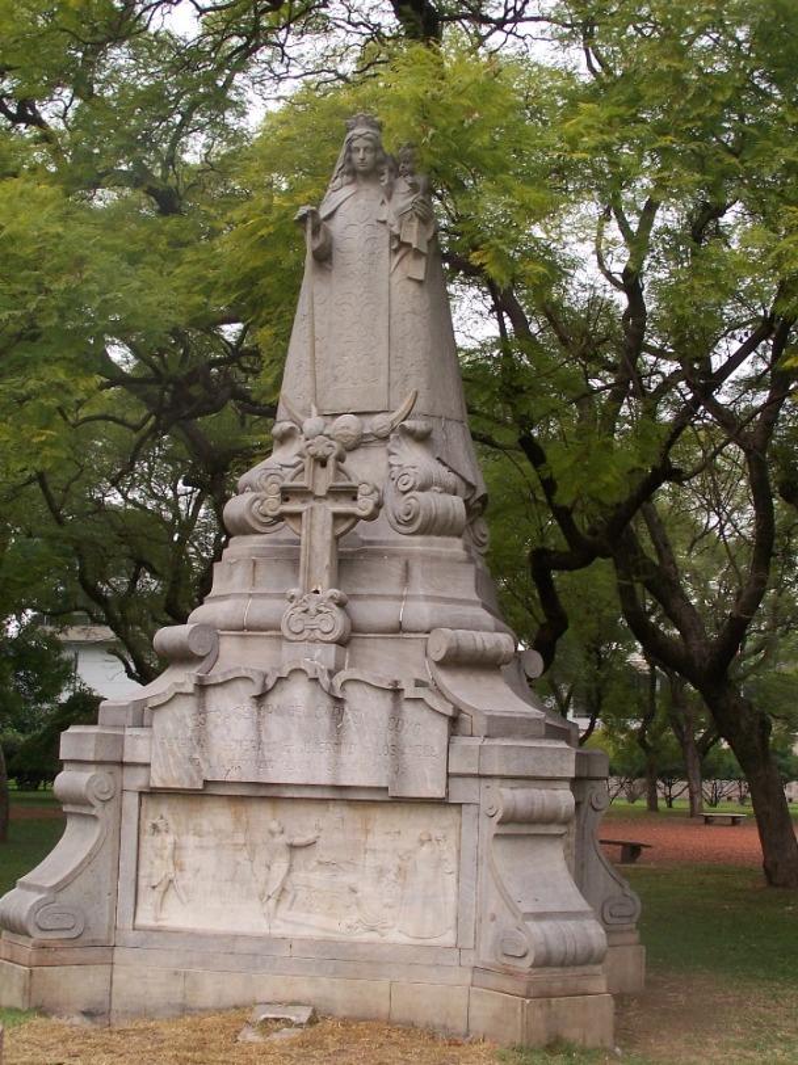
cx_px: 399
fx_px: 1723
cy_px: 532
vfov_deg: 34.4
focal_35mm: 56
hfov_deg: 26.1
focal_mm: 9.3
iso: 100
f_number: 5
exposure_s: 1/60
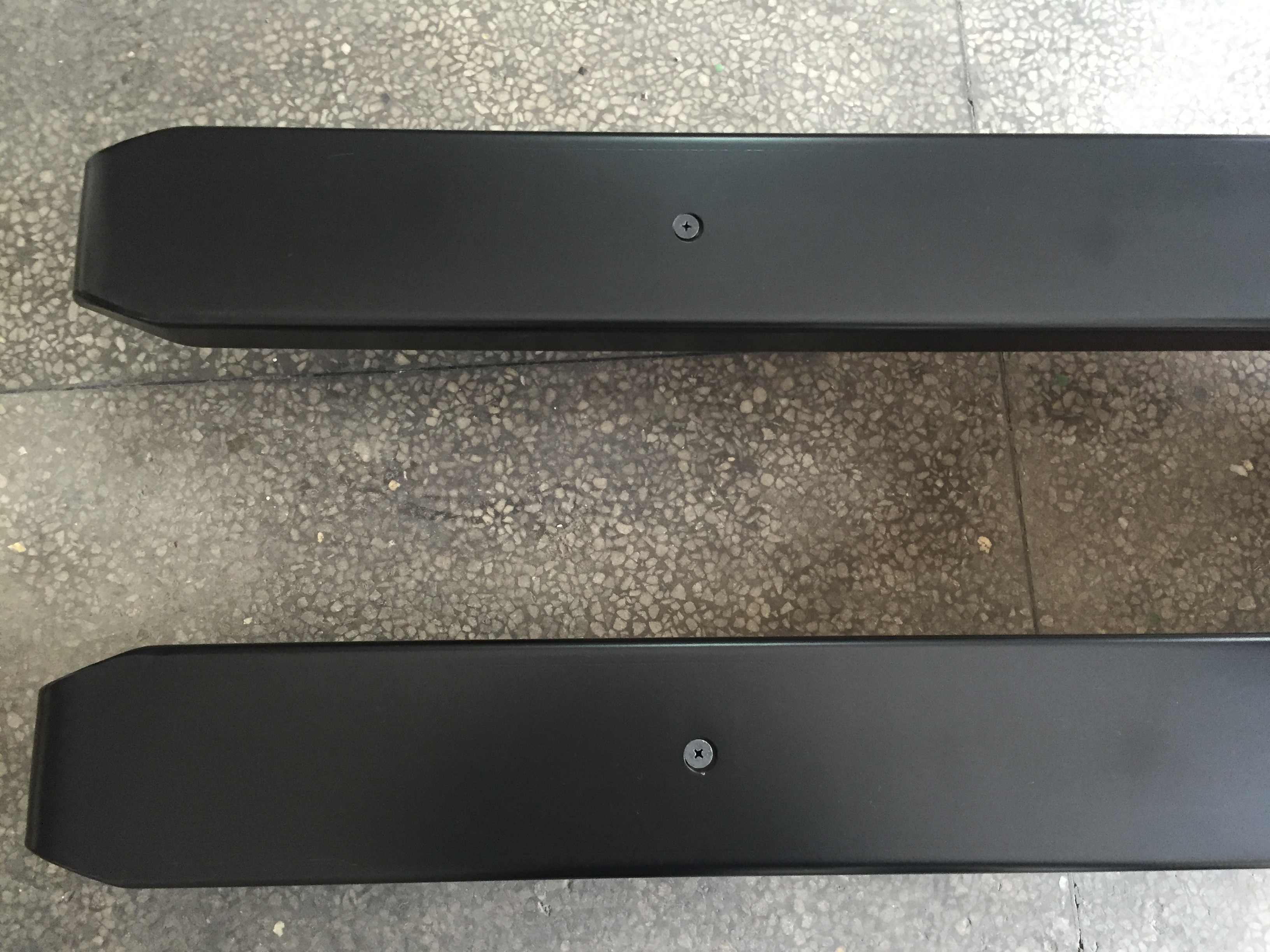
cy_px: 476
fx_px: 1064
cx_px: 635
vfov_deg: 48.2
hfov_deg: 61.7
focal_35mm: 29
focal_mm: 4.15
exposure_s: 1/33
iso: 250
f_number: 2.2
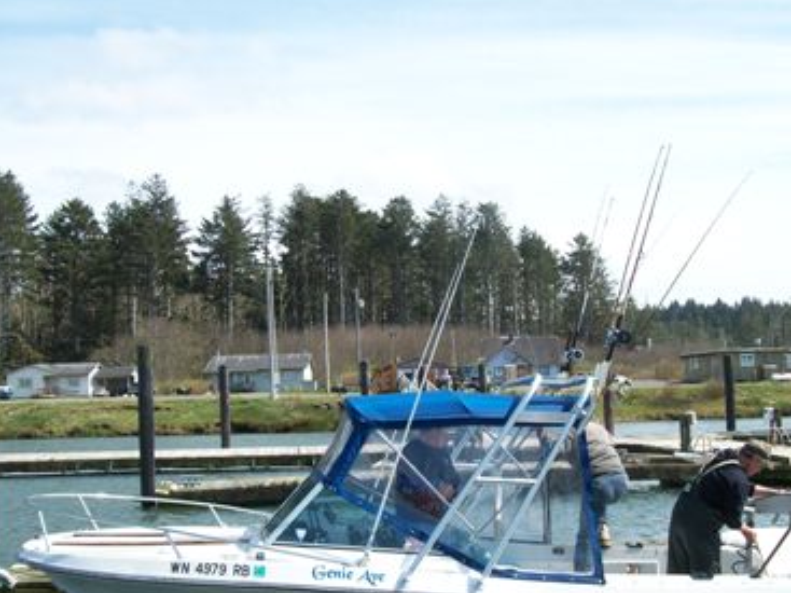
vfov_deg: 32.0
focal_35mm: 45
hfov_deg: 42.0
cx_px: 443
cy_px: 364
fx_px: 1028
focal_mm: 6
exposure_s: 1/376
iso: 80
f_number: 4.8
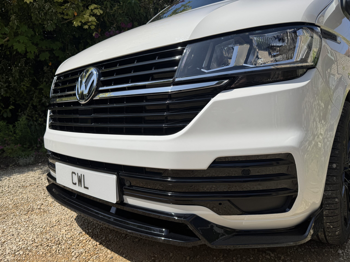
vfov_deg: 56.8
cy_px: 131
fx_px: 243
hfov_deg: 71.6
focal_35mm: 24
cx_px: 175
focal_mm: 6.76
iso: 80
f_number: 1.78
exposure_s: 1/7092
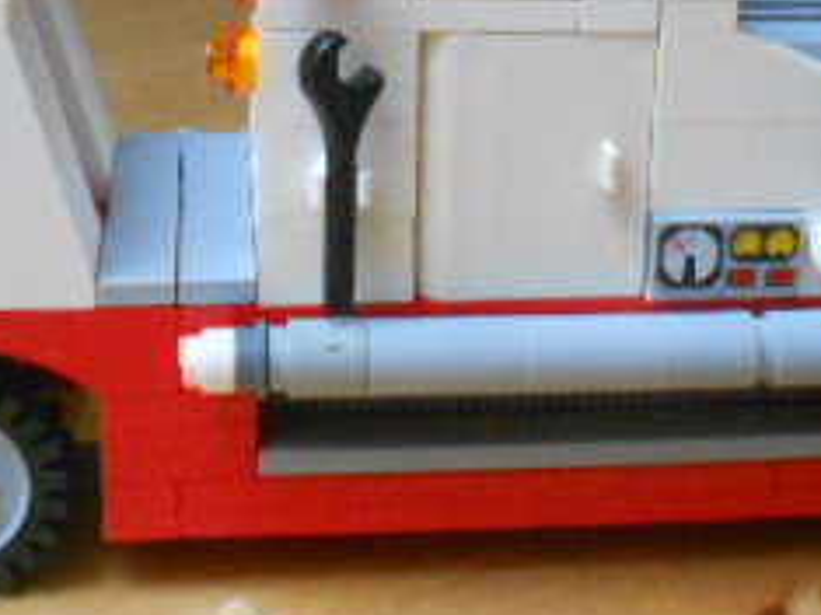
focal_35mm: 79
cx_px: 430
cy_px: 49
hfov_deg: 24.7
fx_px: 1873
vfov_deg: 18.3
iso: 400
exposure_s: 1/15
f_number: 3.4
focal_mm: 5.1
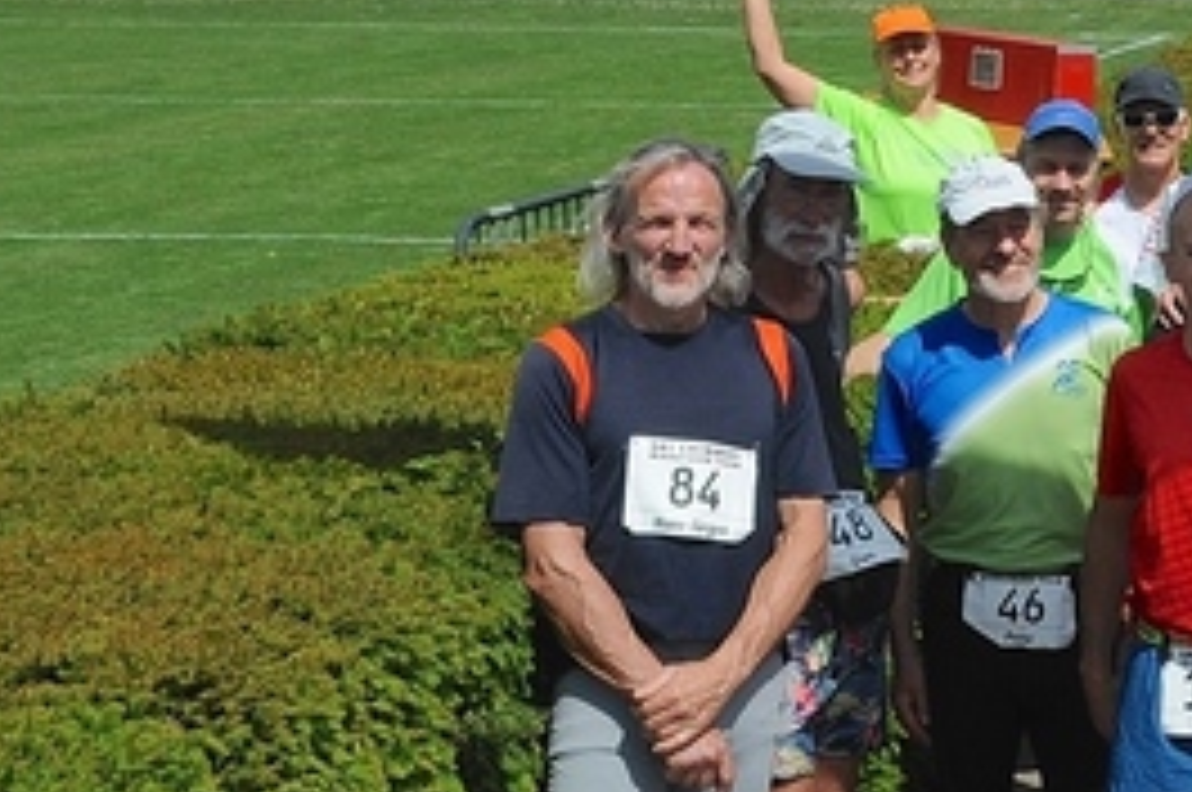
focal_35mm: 120
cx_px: 1667
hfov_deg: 16.0
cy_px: 225
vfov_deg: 11.4
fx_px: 3968
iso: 400
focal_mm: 22
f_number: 7.1
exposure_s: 1/1600
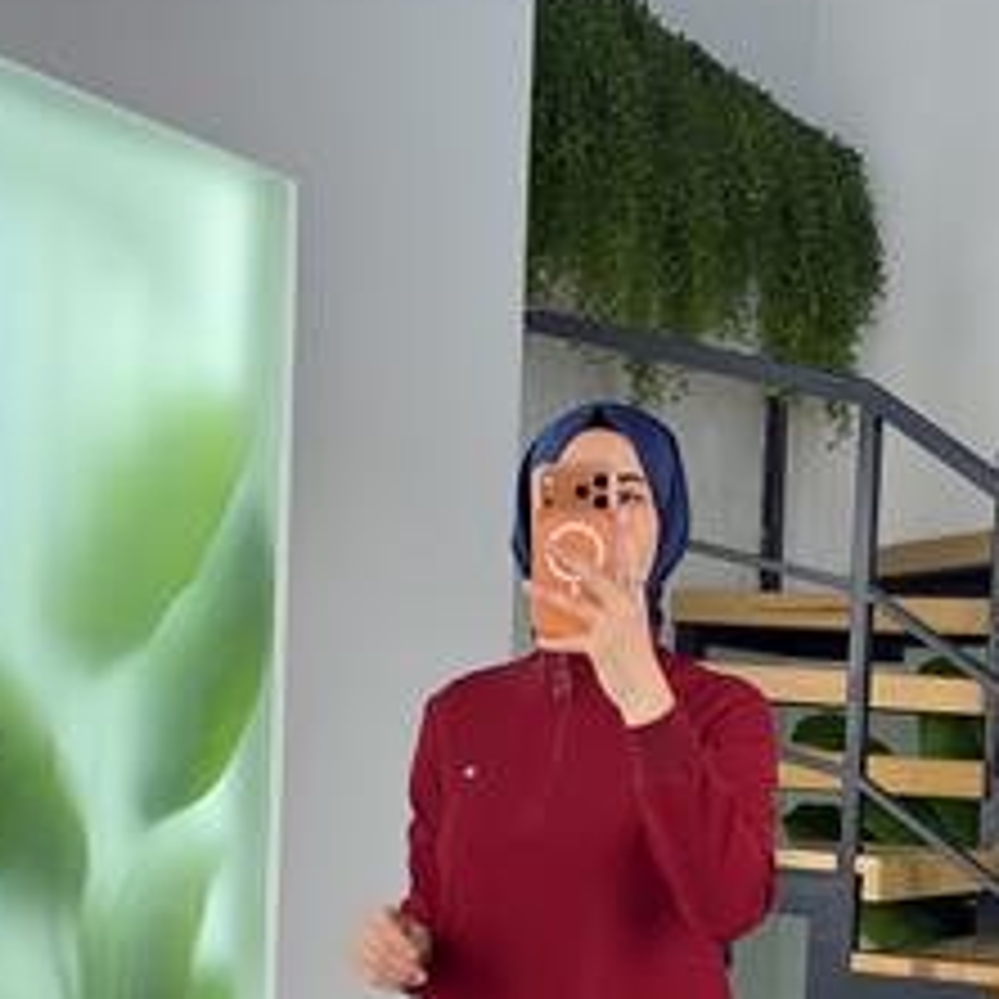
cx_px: 594
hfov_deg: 21.9
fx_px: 2579
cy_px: 862
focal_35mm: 79
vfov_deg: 21.5
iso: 100
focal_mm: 6.76
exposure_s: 1/187
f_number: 1.78
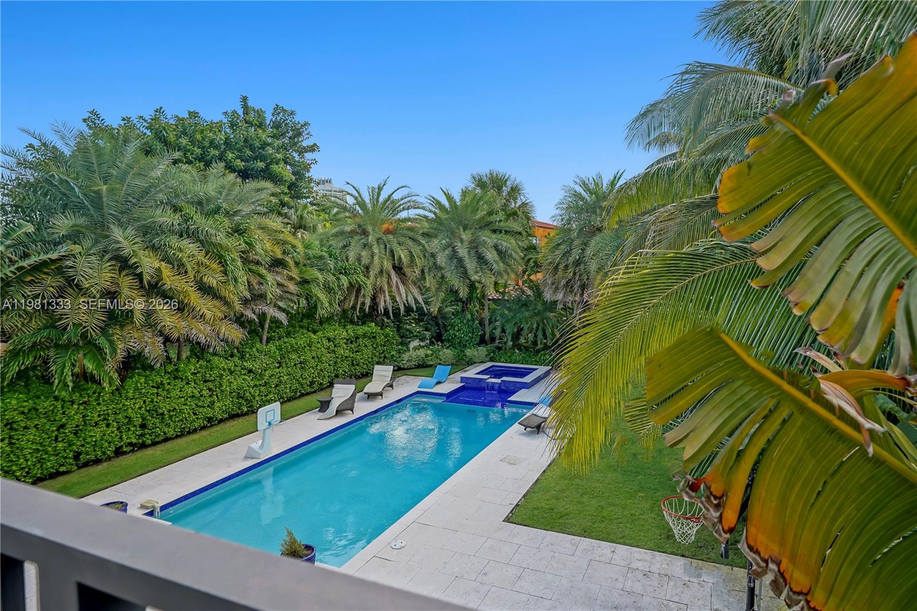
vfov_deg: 61.9
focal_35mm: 20
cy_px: 306
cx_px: 458
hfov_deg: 84.0
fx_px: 509
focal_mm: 20
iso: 320
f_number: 8
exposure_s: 1/250
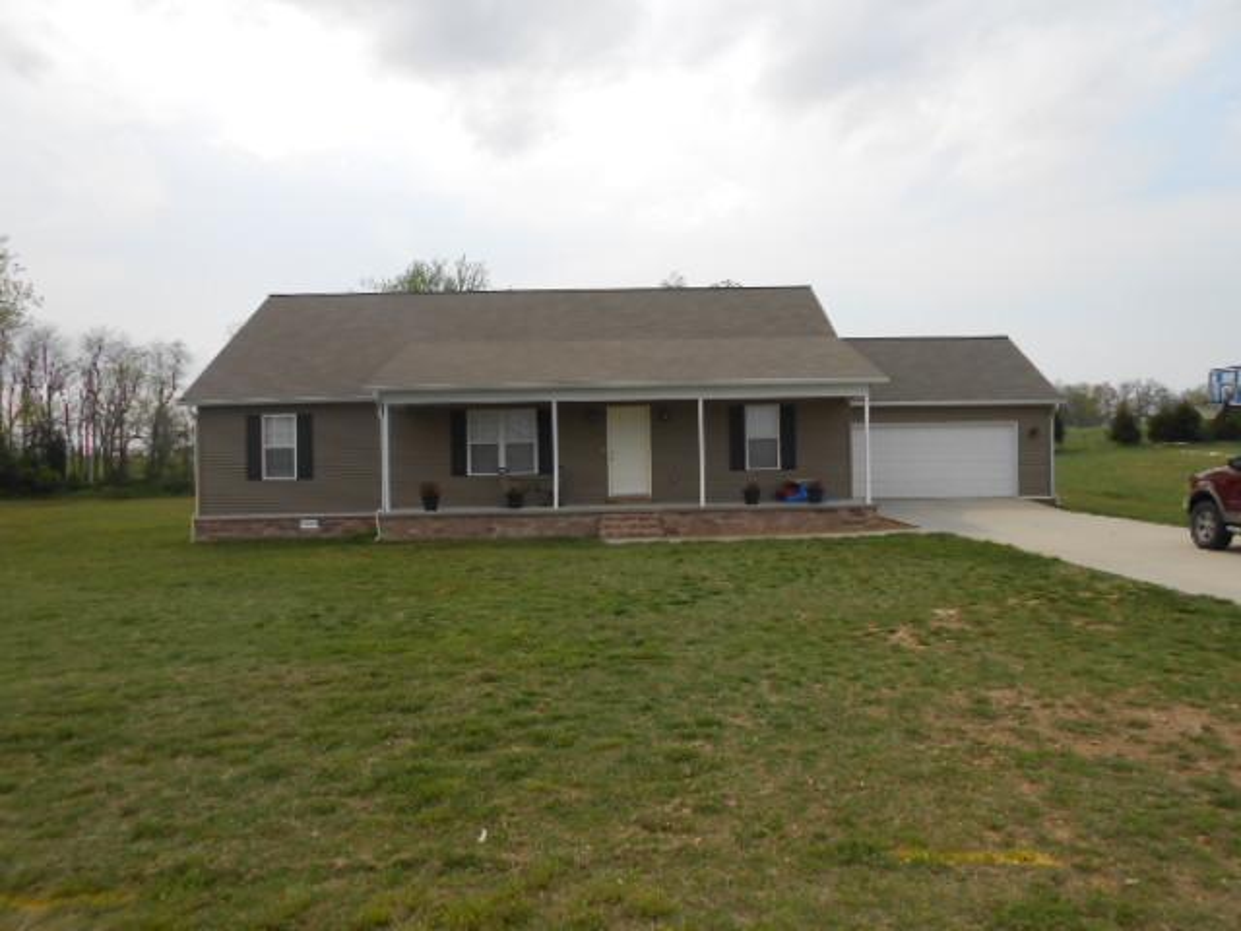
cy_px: 466
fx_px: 932
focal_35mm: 26
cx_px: 620
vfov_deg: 53.1
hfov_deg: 67.3
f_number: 3.5
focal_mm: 4.6
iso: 80
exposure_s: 1/1000
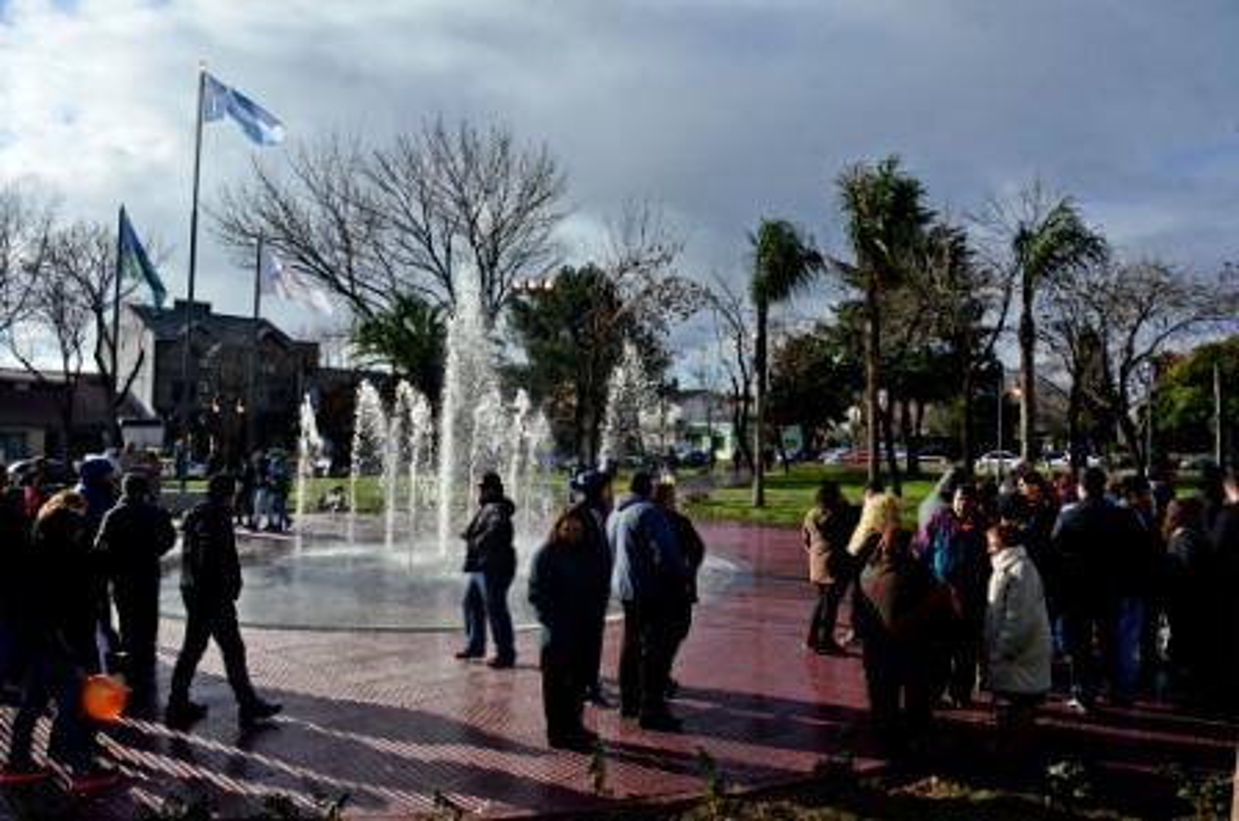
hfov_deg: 67.5
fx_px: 928
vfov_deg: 47.8
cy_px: 410
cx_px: 620
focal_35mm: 27
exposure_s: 1/6400
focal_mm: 18
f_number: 7.1
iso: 1250
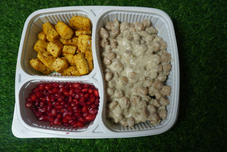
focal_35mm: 24
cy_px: 76
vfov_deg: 53.1
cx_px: 114
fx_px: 151
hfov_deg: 73.7
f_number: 4
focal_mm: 16
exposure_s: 1/160
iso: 100
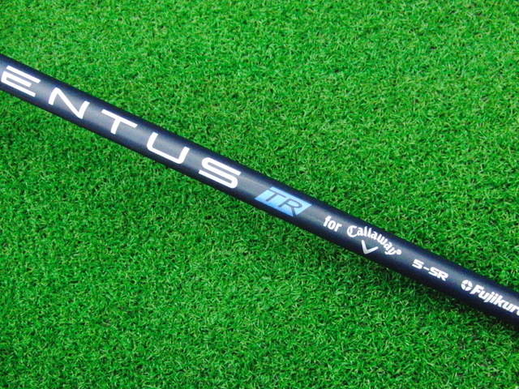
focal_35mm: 37
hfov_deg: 50.1
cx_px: 260
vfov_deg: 38.7
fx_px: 555
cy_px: 194
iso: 3200
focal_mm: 6.42
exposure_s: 1/200
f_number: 3.6
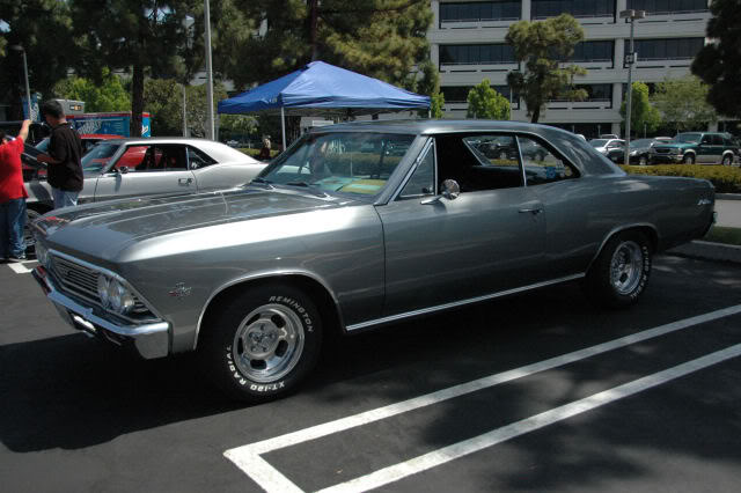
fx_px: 679
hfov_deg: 57.2
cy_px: 246
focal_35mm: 33
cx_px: 370
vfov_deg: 39.9
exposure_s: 1/5000
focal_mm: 22
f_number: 4.5
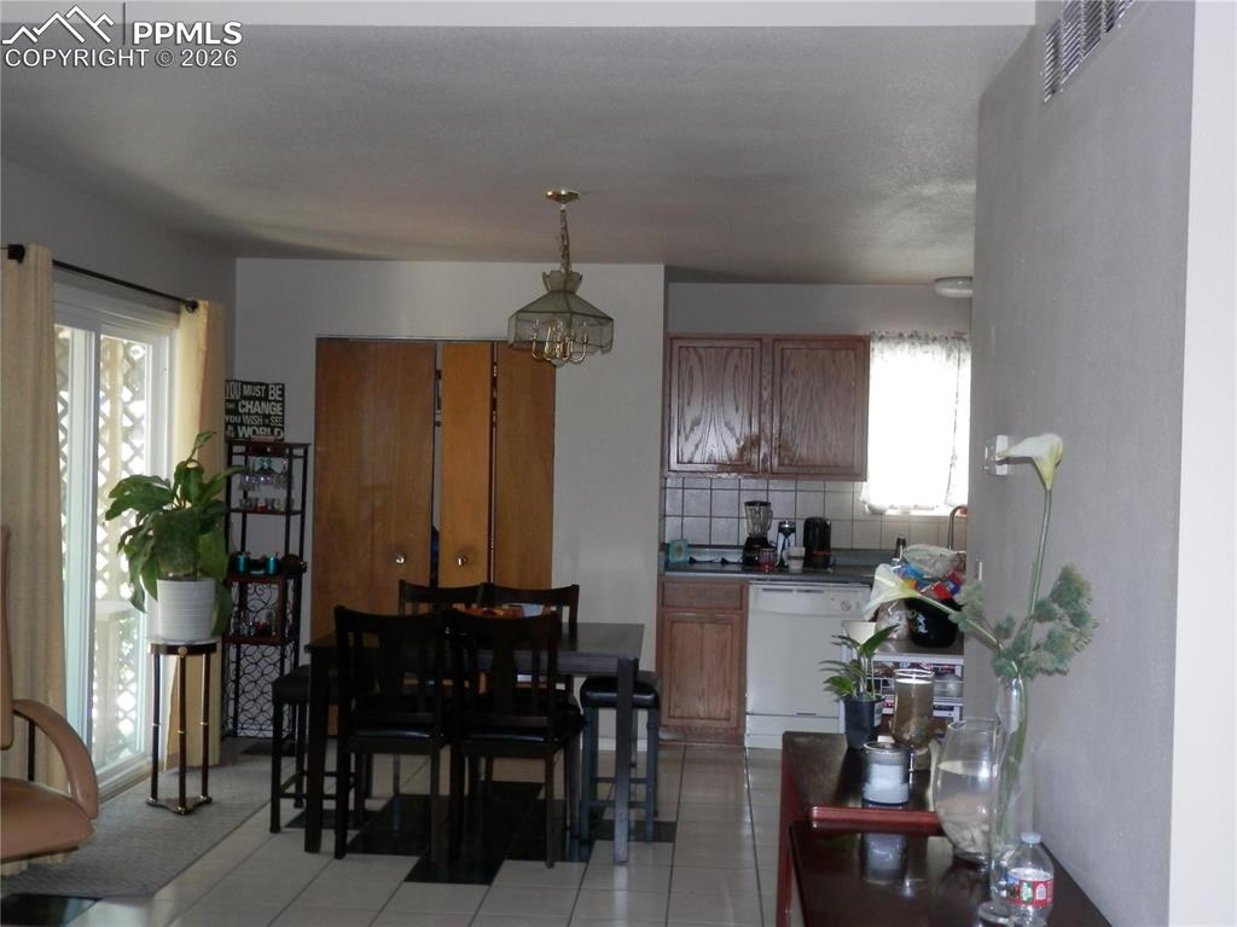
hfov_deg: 50.2
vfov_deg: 38.6
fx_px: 1322
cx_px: 618
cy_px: 464
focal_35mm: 37
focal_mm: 6.6
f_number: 3.6
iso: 200
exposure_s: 1/40
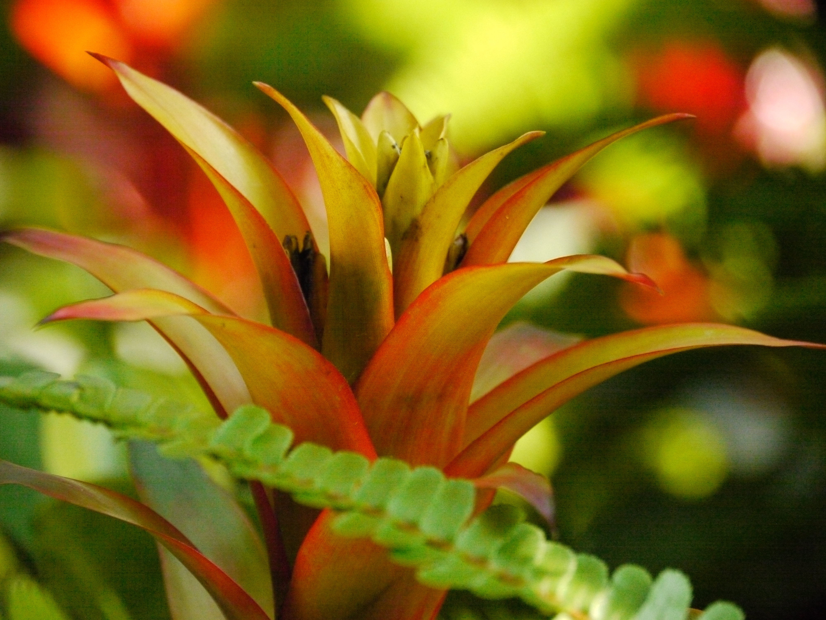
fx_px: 6681
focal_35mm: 280
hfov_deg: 7.1
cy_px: 310
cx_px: 413
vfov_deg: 5.3
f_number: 5.8
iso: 3200
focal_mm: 140
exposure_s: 1/1300
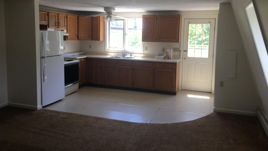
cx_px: 132
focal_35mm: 32
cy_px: 58
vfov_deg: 36.5
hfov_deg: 61.0
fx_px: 227
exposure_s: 1/40
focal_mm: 4.15
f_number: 2.2
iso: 25
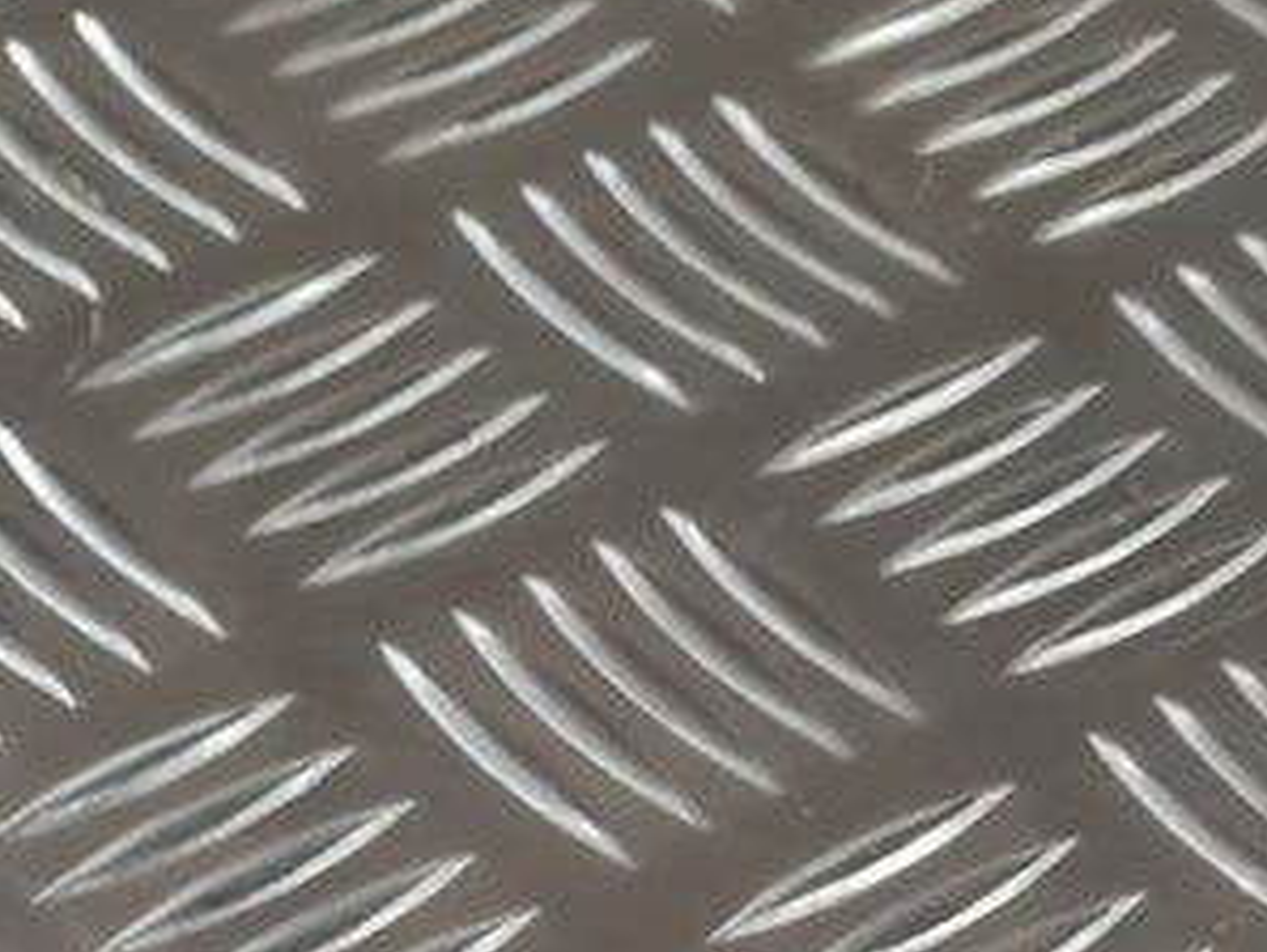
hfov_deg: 15.7
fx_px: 4469
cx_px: -162
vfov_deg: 11.0
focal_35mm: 122
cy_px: 1968
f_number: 1.8
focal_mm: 5.4
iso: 640
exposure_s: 1/50
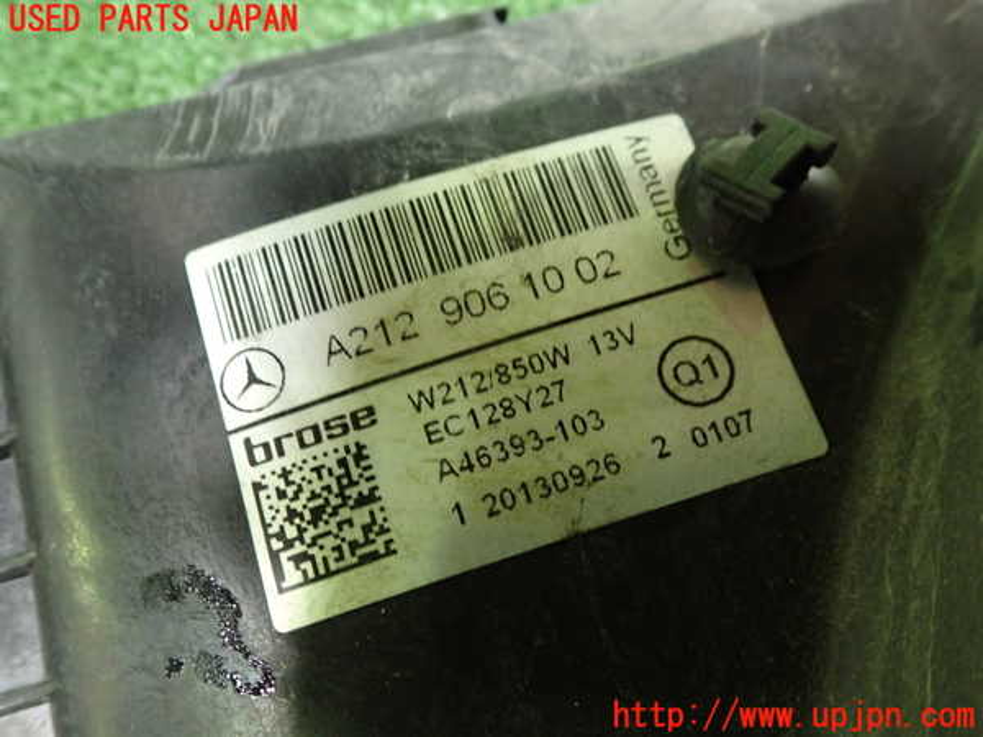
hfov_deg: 60.0
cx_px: 492
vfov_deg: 46.8
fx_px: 852
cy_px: 368
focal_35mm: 30
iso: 800
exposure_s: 1/30
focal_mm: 5.4
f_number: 2.3
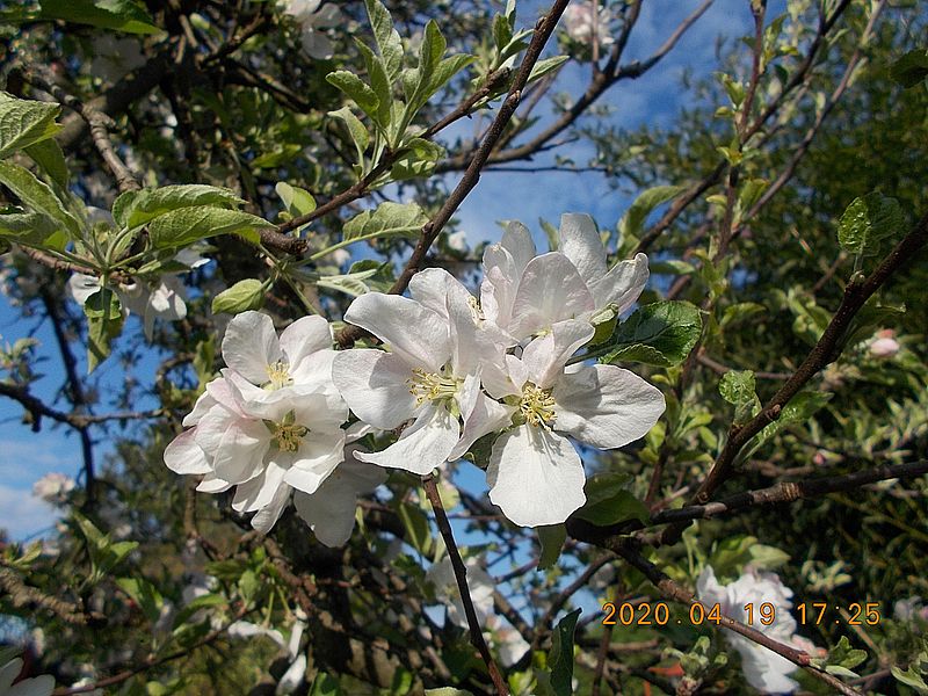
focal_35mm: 26
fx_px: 697
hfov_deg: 67.3
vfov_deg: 53.1
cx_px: 464
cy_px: 348
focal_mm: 4.6
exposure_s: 1/200
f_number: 8
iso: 80
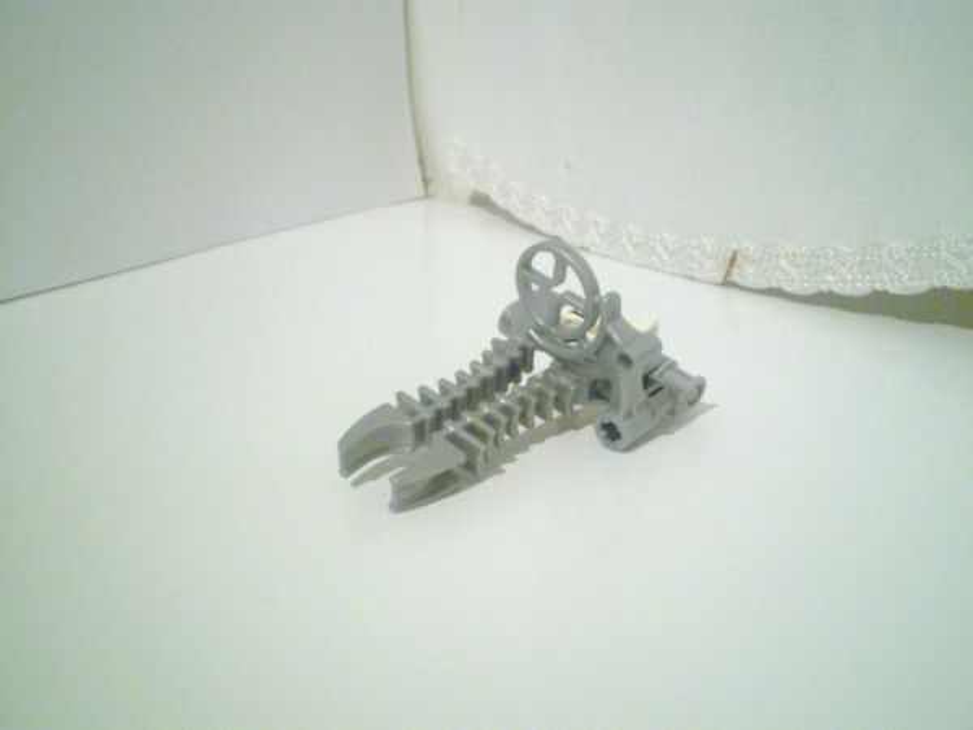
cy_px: 365
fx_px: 1068
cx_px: 486
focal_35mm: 38
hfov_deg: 49.0
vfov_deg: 37.7
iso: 400
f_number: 3.1
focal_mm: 6.3
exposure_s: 1/10
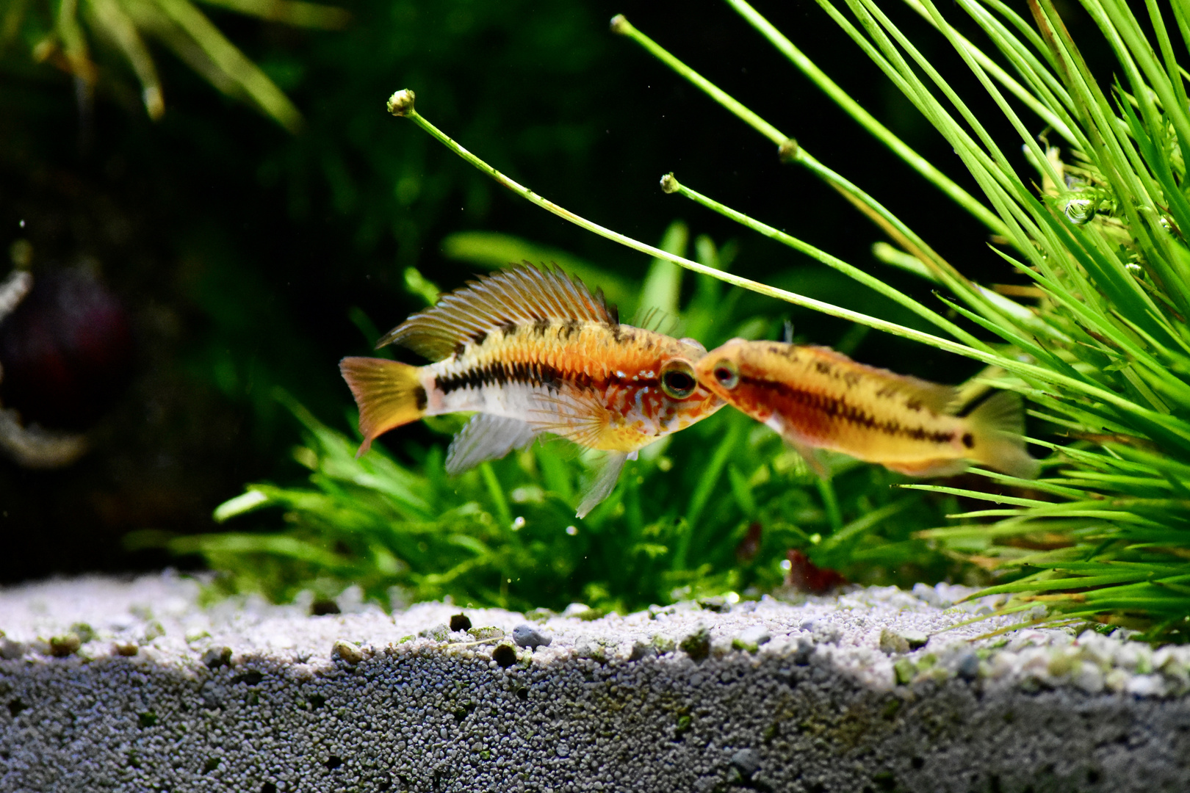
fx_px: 14874
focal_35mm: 450
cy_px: 396
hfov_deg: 4.6
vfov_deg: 3.1
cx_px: 595
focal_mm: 300
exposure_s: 1/500
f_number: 5.6
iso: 6400
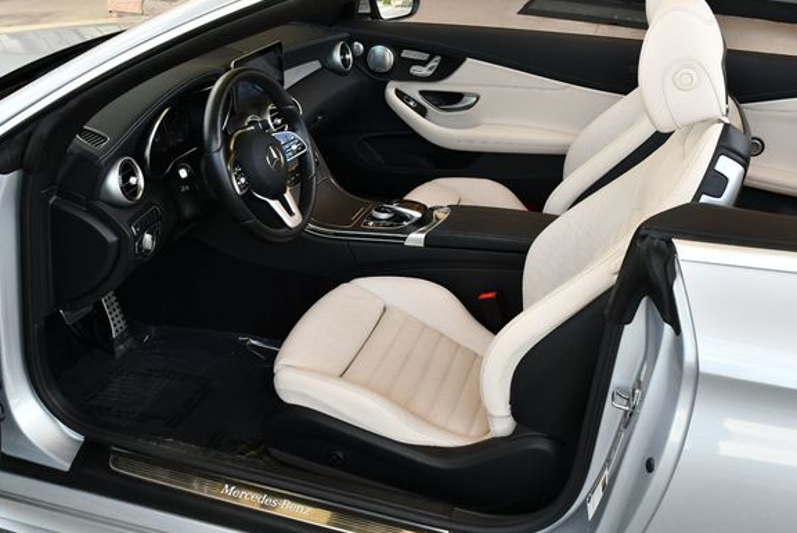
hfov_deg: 48.4
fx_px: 886
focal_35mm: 40
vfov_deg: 33.4
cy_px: 242
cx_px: 407
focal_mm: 18
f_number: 5.6
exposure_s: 1/250
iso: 360
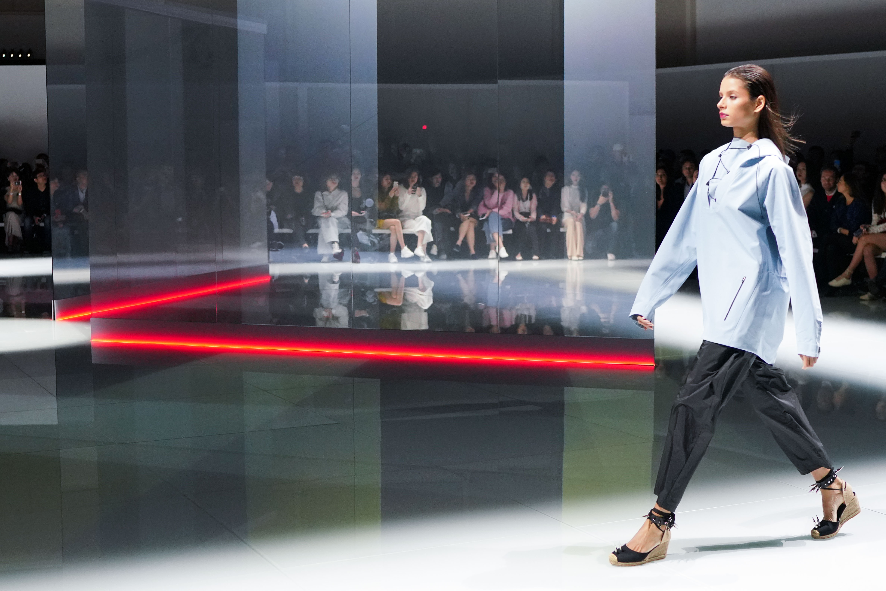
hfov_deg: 35.0
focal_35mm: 57
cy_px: 270
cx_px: 448
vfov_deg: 23.8
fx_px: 1403
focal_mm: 35
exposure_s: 1/800
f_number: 2.5
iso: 3200
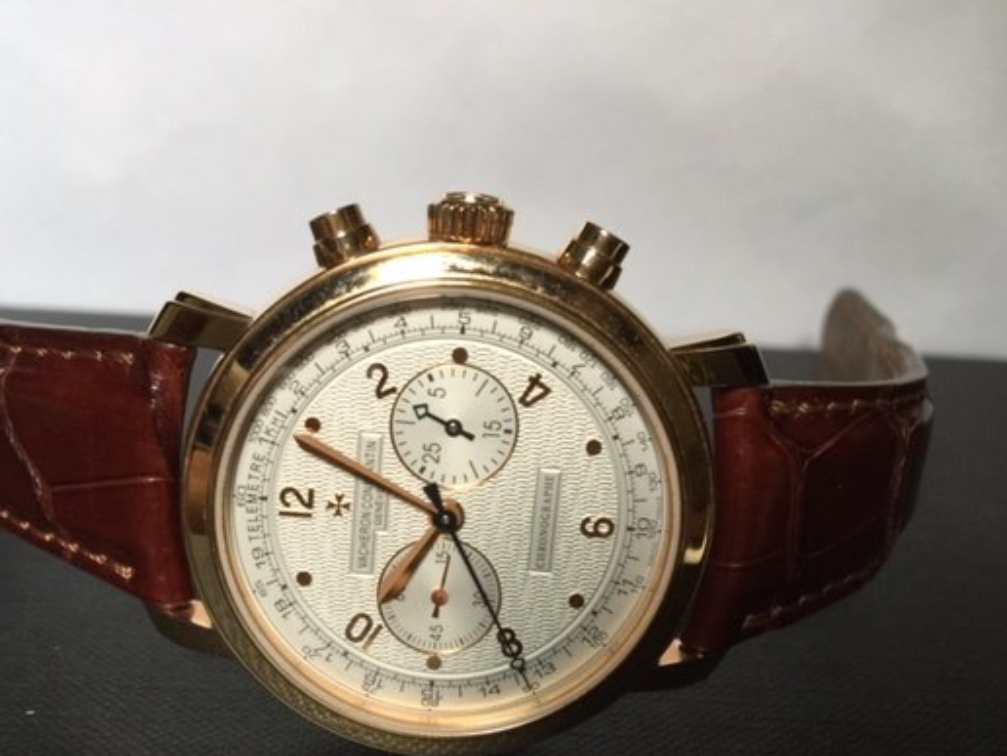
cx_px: 420
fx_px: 1047
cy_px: 457
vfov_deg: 39.5
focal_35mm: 36
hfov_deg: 51.1
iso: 64
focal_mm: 4.15
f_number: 2.2
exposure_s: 1/33
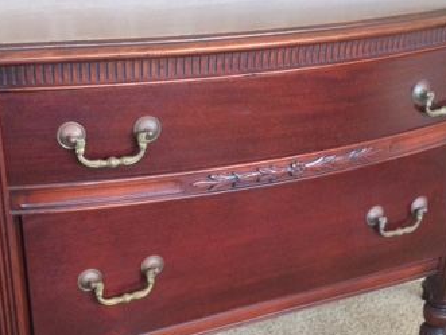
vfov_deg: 25.9
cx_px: 206
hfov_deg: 34.3
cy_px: 235
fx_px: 722
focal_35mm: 56
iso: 250
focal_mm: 4.15
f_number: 2.2
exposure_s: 1/30
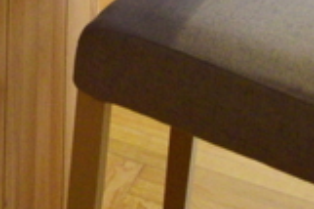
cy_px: -363
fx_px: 976
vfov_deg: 10.0
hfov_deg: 14.8
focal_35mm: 112
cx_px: -322
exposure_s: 1/25
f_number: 4.5
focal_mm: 10
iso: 400
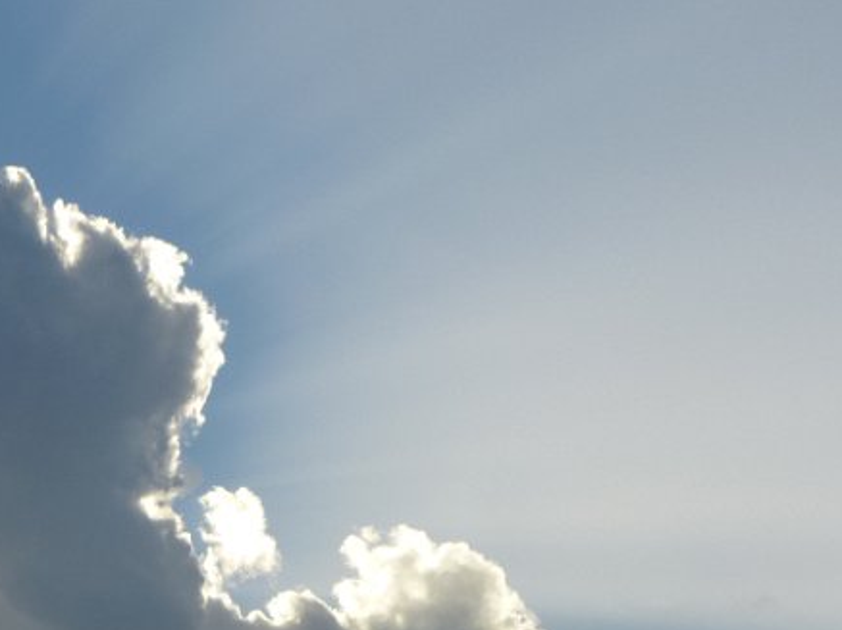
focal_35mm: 246
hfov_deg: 8.1
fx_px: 5979
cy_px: 332
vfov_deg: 6.0
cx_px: 264
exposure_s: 1/1000
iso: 100
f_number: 5.4
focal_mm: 30.1
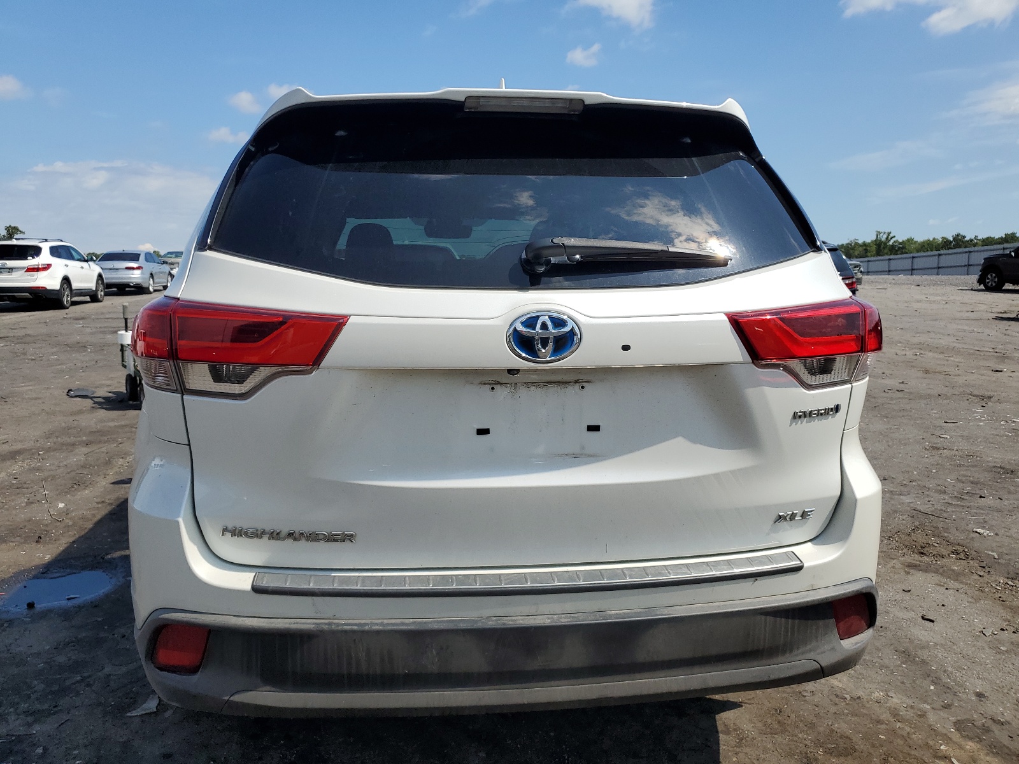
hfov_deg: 67.3
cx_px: 510
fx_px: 765
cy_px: 382
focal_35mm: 26
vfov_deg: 53.1
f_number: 1.5
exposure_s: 1/5000
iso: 50
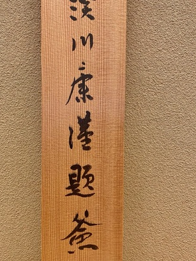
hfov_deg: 40.6
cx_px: 85
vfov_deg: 52.6
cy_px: 134
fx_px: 264
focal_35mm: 35
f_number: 1.8
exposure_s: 1/60
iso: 250
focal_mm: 4.25
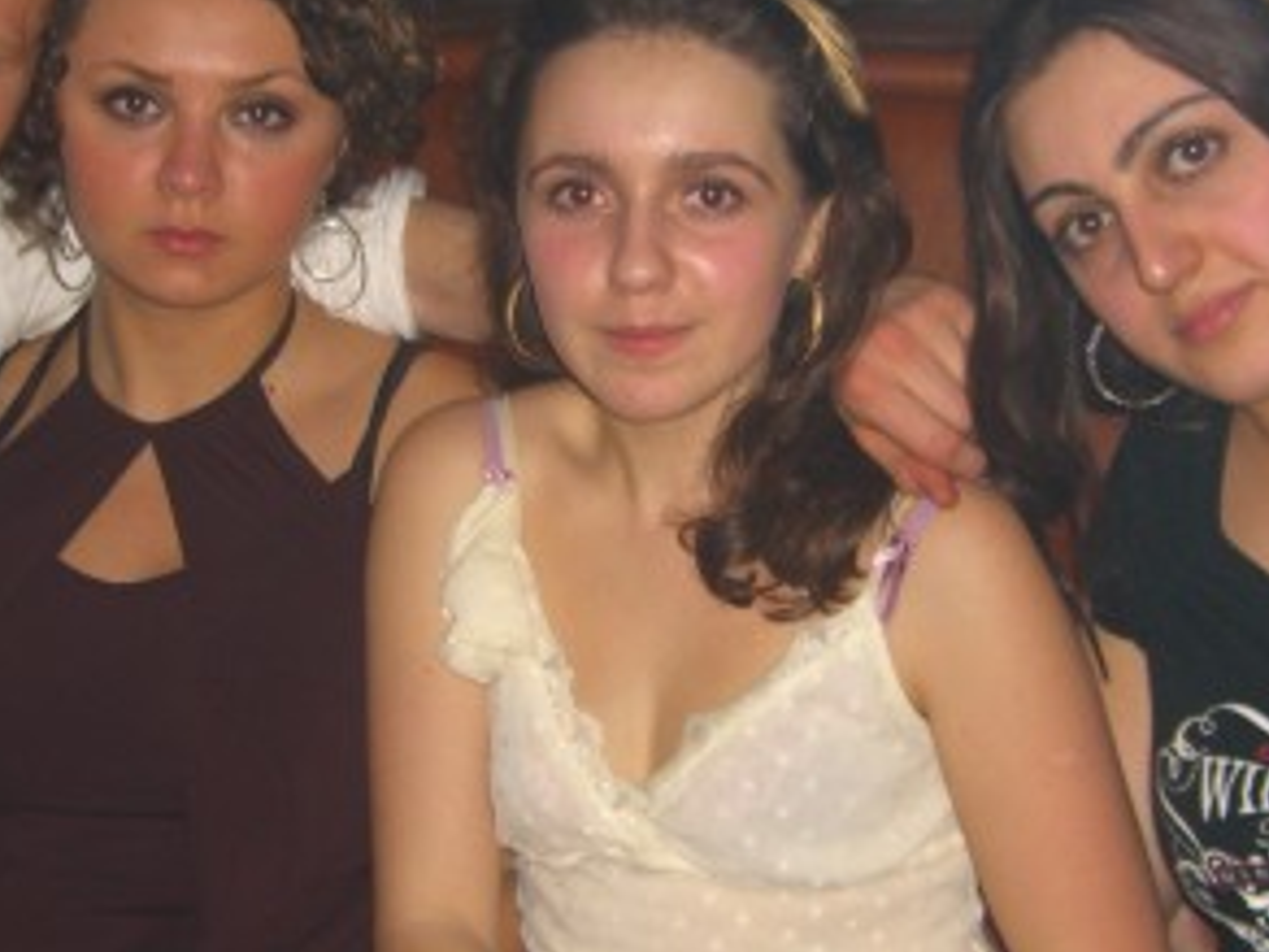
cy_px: 474
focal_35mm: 78
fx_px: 2859
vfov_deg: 18.9
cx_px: 665
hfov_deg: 25.0
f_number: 2.8
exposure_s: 1/60
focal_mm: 7.9
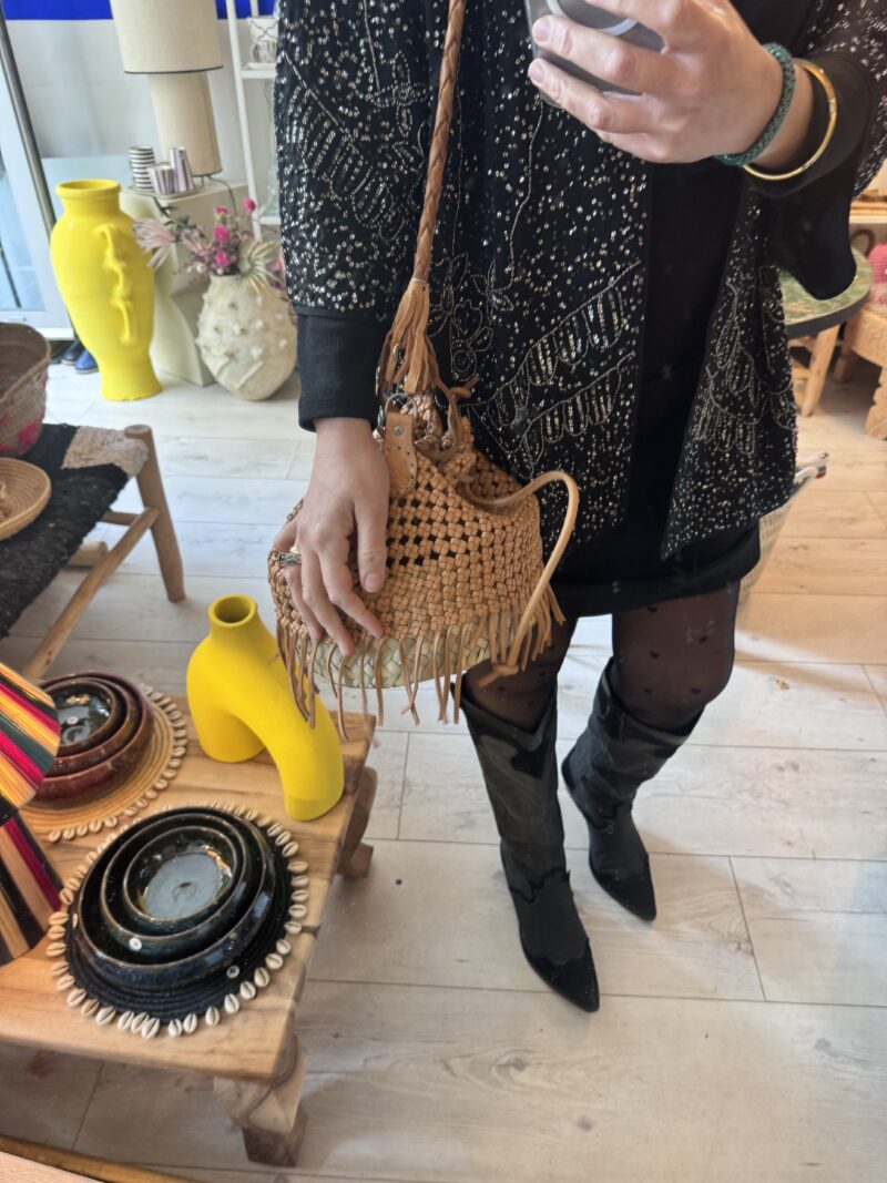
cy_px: 592
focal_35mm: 24
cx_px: 444
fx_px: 820
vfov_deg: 71.6
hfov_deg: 56.8
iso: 160
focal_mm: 6.86
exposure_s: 1/50
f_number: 1.78
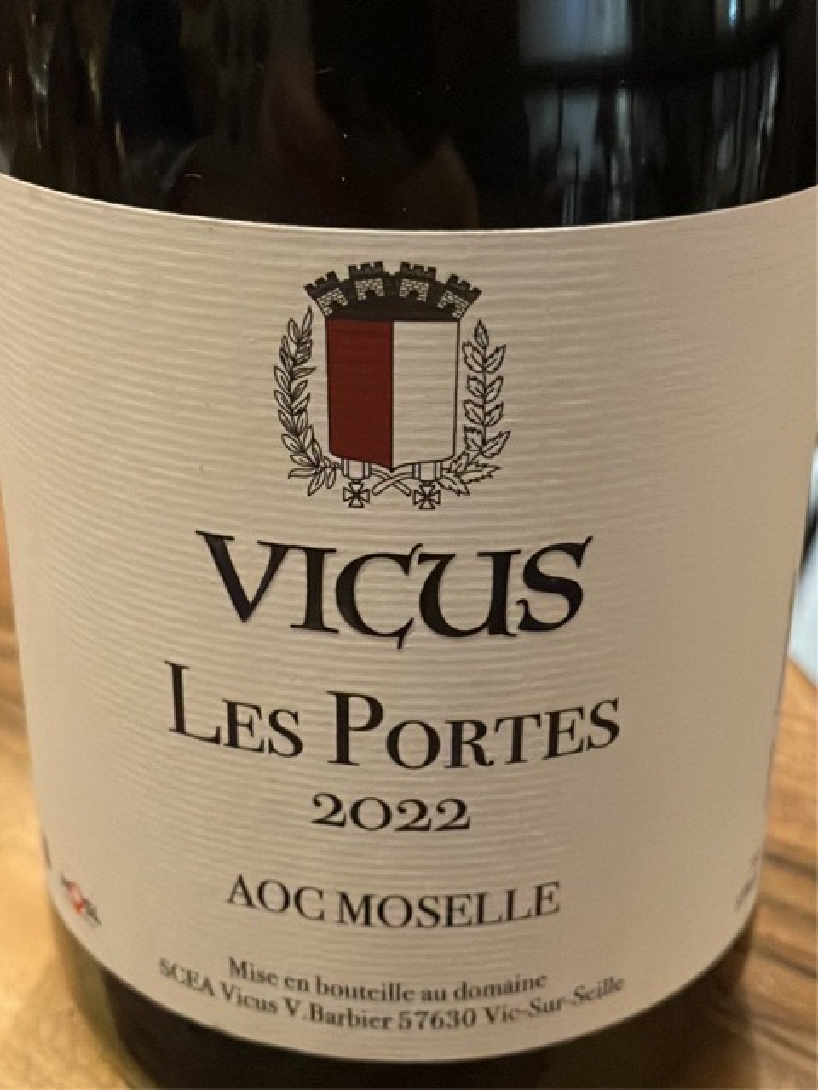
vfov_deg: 61.7
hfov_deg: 48.2
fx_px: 914
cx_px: 409
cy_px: 545
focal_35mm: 29
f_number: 1.8
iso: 800
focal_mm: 3.99
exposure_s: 1/50
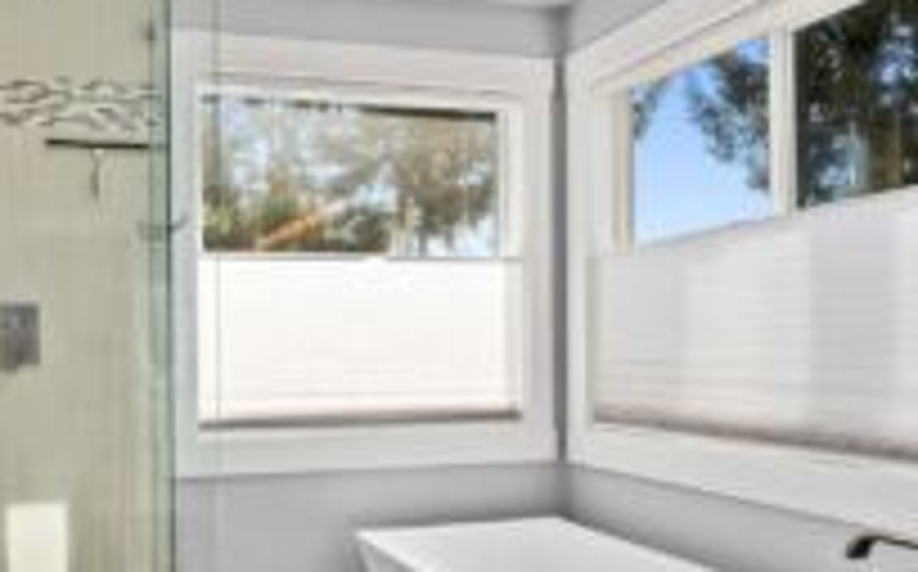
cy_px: 354
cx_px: 234
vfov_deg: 41.5
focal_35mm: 30
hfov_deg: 59.7
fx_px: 750
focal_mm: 15
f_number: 7.1
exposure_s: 1/30
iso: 400
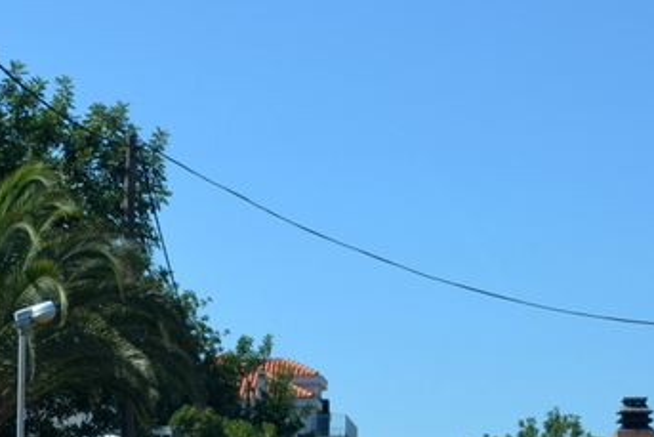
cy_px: 294
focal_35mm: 112
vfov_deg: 12.2
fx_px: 2035
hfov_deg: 18.2
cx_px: 480
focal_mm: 32
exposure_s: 1/250
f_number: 5.6
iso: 100
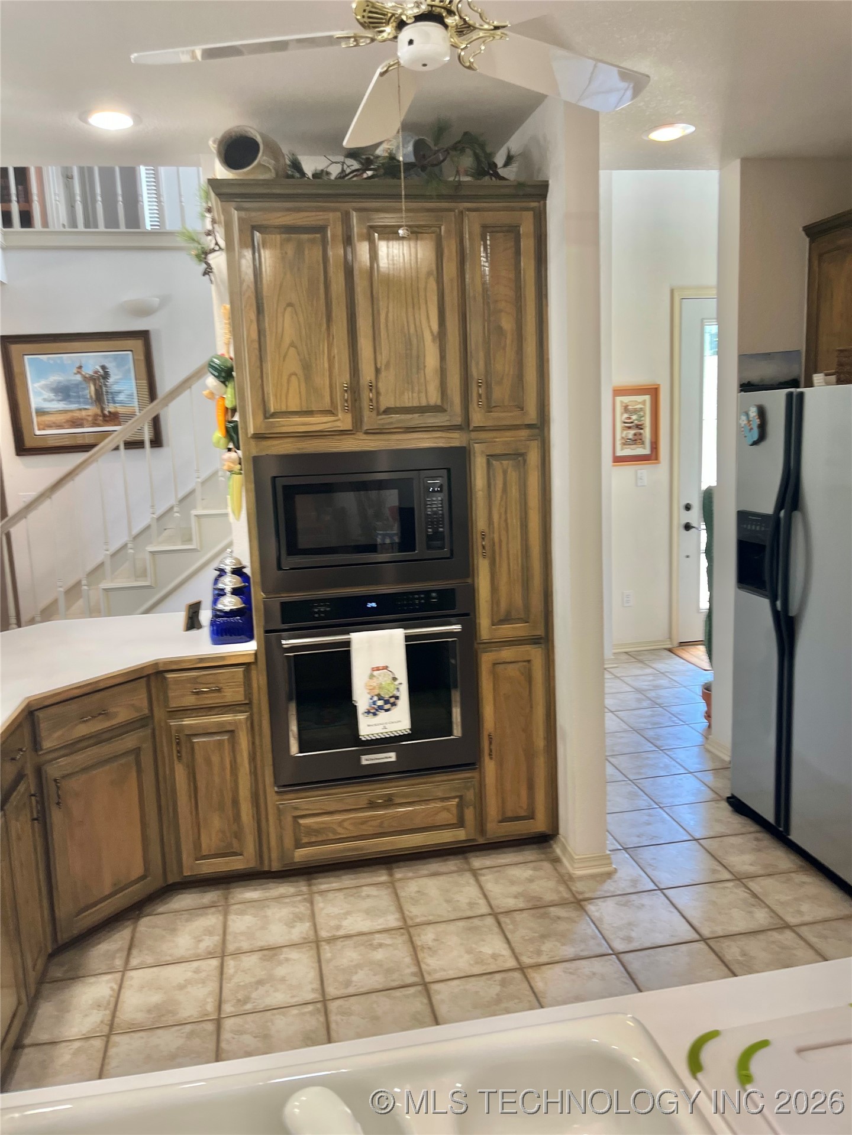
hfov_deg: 53.1
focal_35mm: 26
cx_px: 426
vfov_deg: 67.3
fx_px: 853
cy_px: 568
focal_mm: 5.1
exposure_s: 1/120
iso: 125
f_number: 1.6
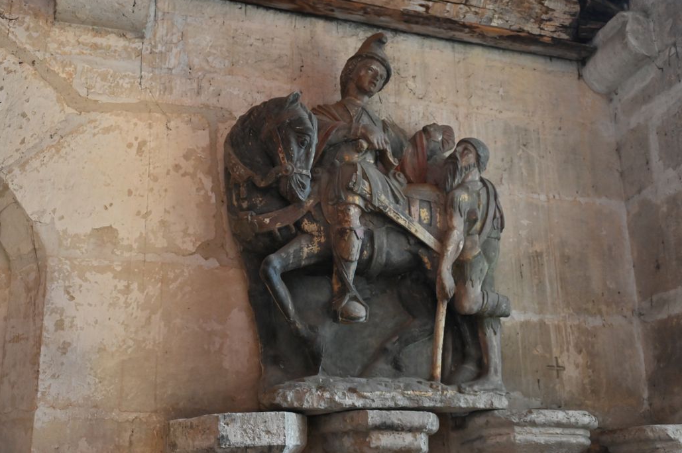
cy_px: 225
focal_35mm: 45
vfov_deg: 29.8
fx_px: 852
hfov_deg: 43.6
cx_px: 346
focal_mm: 44
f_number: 5.3
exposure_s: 1/60
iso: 4500
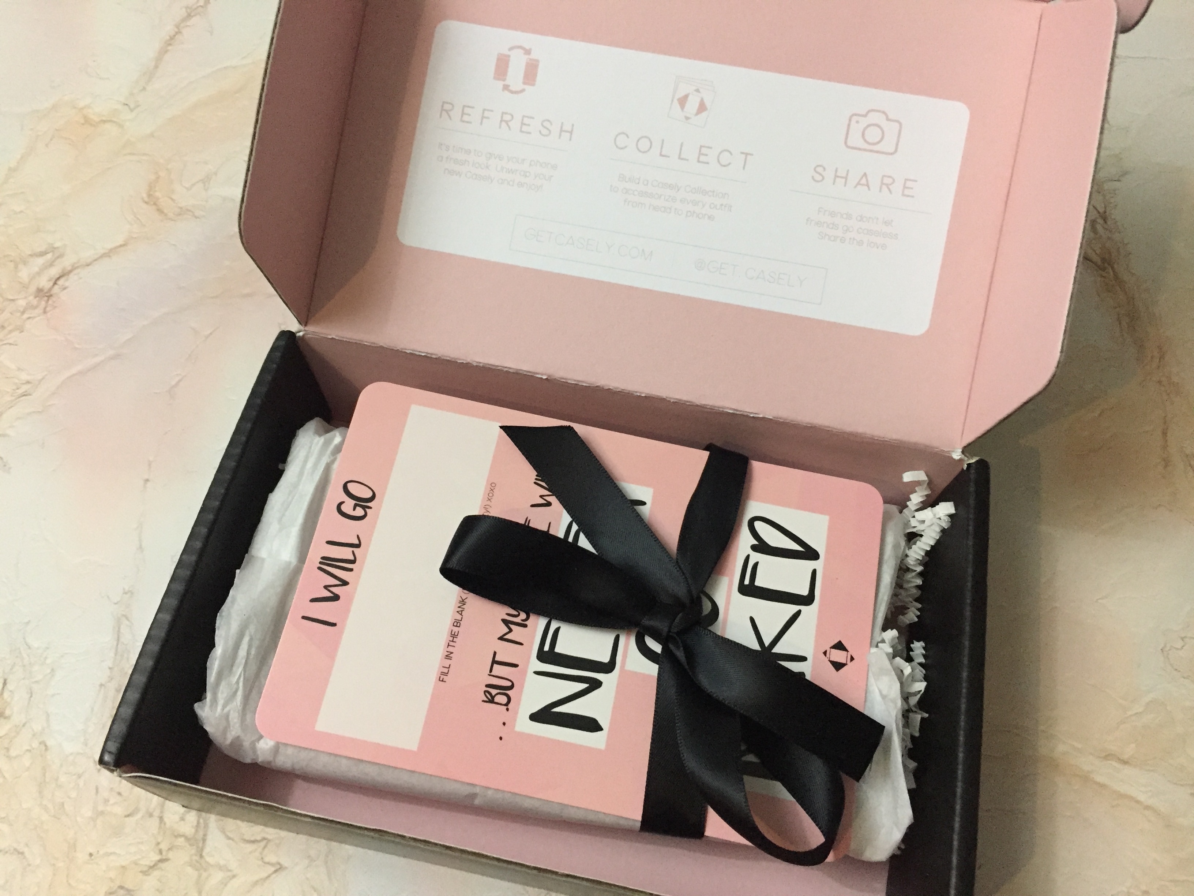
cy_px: 448
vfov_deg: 48.2
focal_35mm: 29
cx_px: 597
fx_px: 1000
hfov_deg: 61.7
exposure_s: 1/24
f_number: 2.2
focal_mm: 4.15
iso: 250
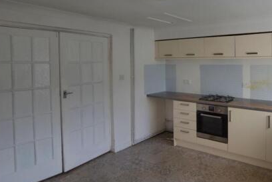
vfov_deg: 52.5
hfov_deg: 68.3
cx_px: 208
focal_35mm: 24
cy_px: 66
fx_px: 181
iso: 220
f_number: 5.6
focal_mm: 10
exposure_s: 1/125
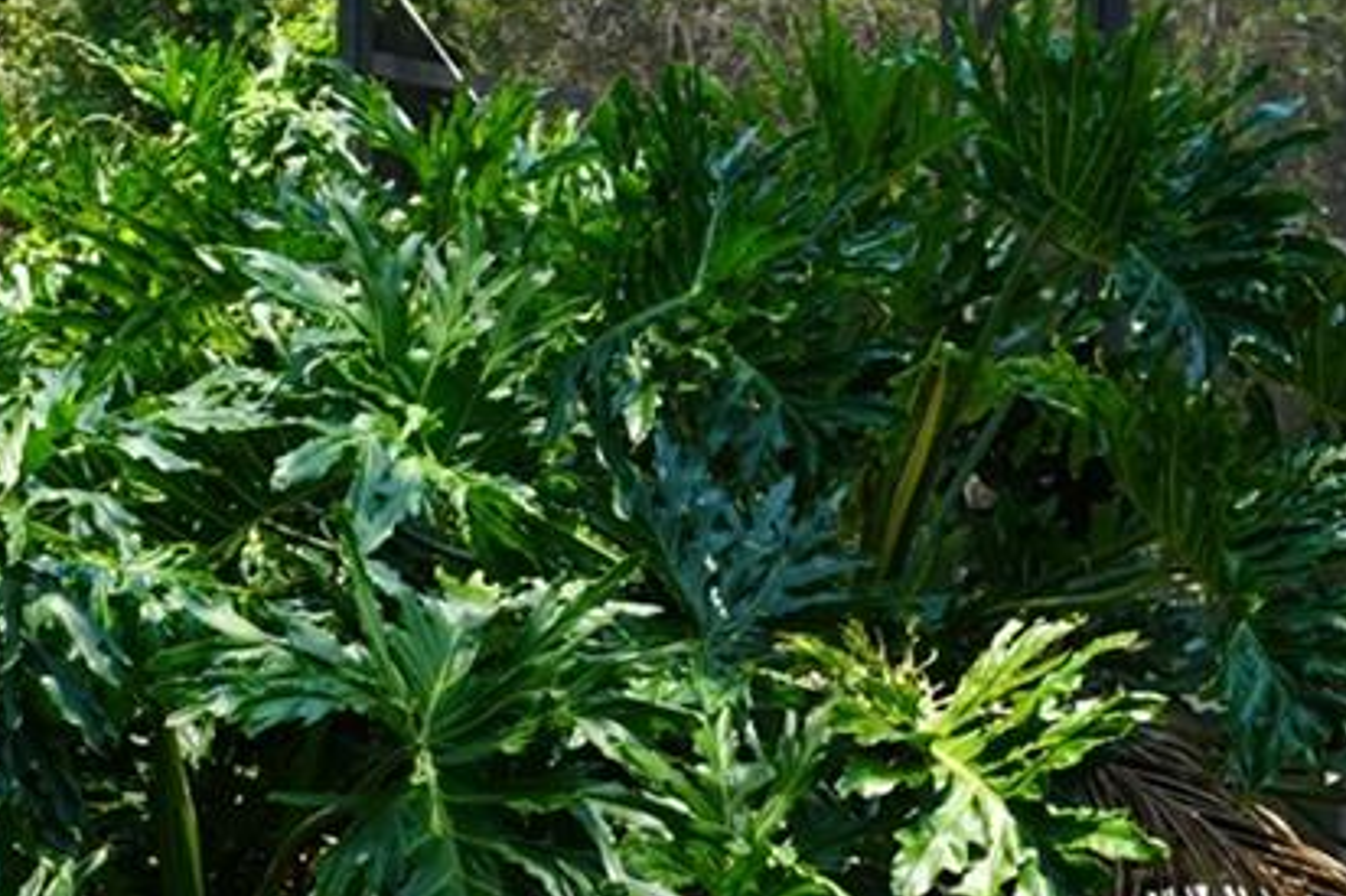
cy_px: 1072
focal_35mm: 93
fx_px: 3476
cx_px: 785
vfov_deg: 14.2
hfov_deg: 21.9
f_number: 5
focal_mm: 16
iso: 100
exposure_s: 1/200
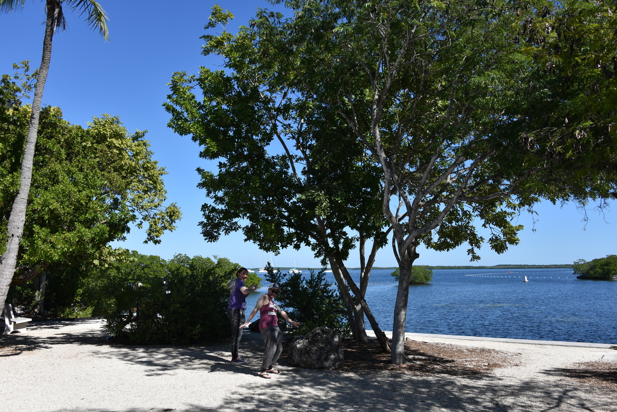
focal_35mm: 32
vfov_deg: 41.1
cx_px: 308
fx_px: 549
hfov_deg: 58.7
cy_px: 206
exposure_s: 1/320
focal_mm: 32
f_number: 9
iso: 100
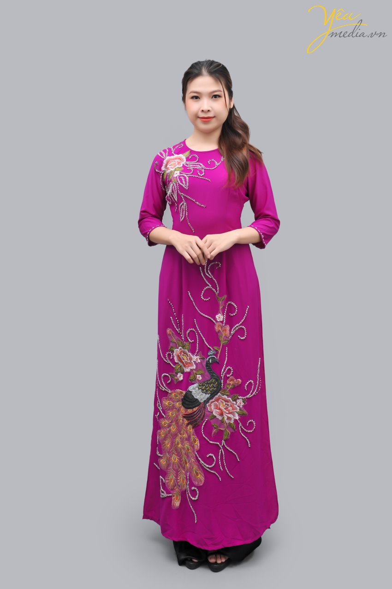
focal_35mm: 40
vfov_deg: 48.5
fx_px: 654
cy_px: 294
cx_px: 196
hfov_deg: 33.4
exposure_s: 1/200
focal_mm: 40
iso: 250
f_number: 6.3
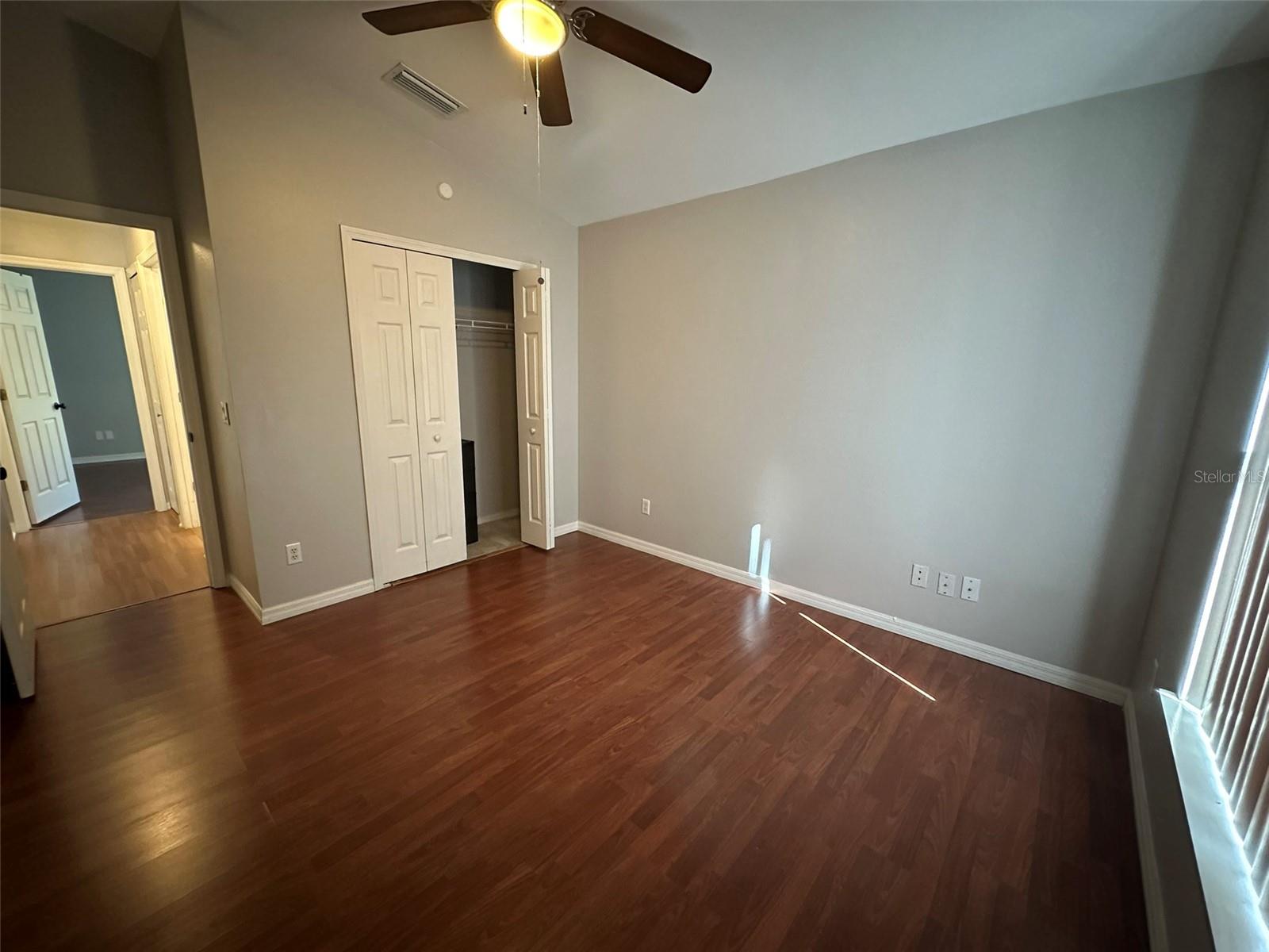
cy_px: 476
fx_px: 513
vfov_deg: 85.7
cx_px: 634
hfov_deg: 102.1
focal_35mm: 14
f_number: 2.2
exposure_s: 1/60
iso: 500
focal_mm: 2.22
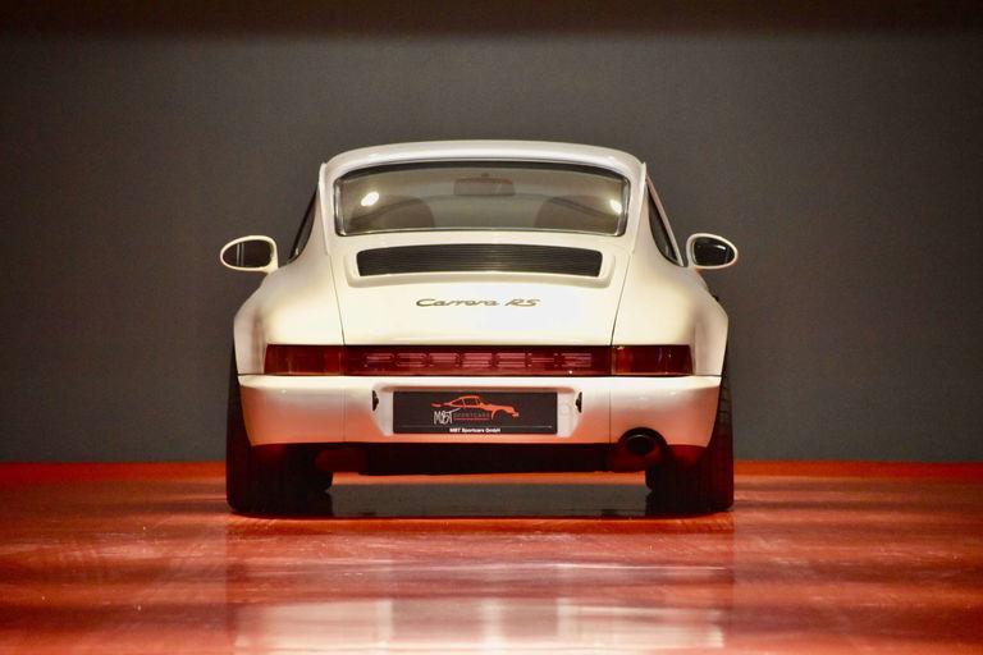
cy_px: 328
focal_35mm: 248
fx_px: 6758
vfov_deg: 5.6
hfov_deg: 8.3
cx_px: 492
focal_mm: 165
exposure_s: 1/125
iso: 4000
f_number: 6
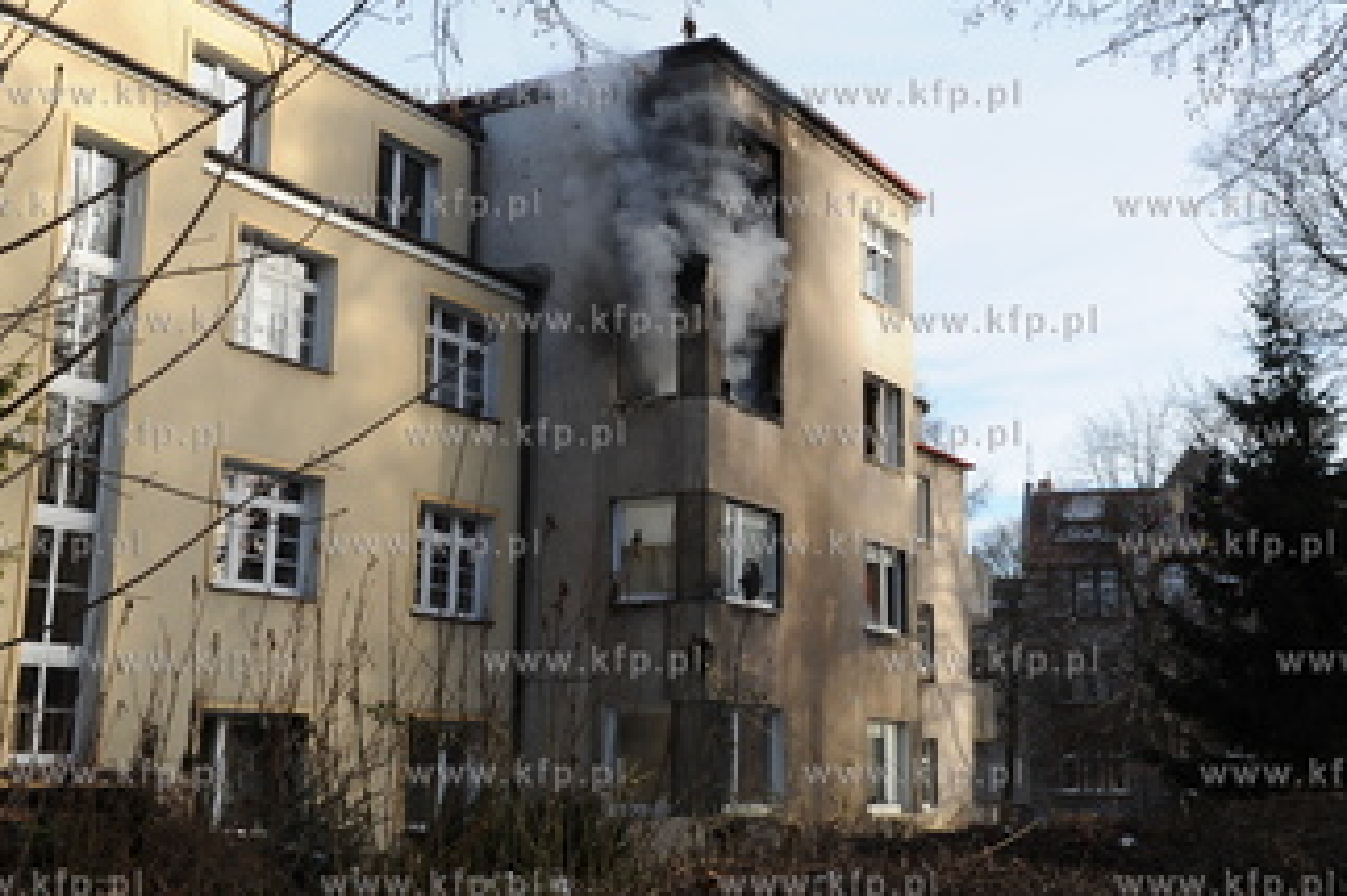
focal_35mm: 47
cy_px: 375
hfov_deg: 41.9
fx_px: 1758
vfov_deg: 28.6
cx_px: 738
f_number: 10
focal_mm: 38
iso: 800
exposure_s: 1/400
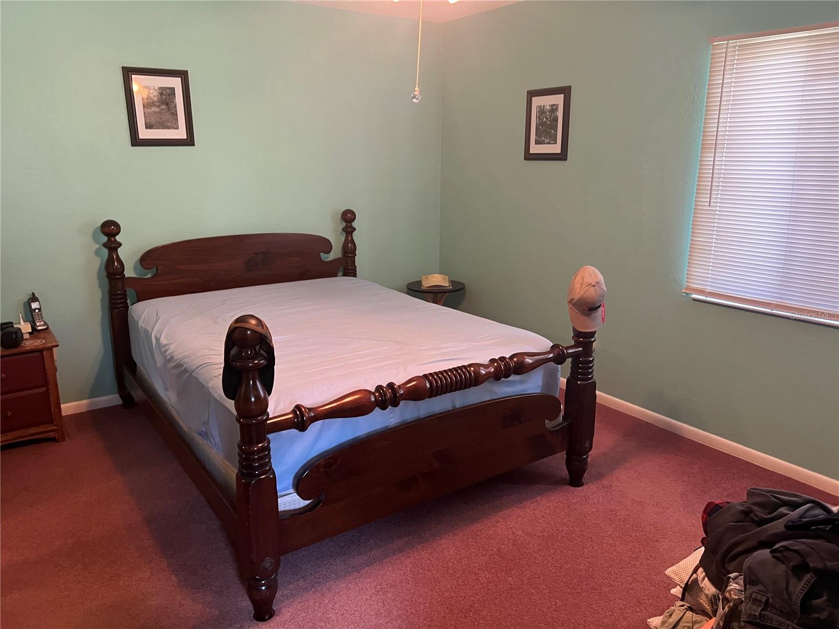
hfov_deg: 67.3
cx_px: 420
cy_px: 314
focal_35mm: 26
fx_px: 630
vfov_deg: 53.1
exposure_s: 1/60
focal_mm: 5.7
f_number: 1.5
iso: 500
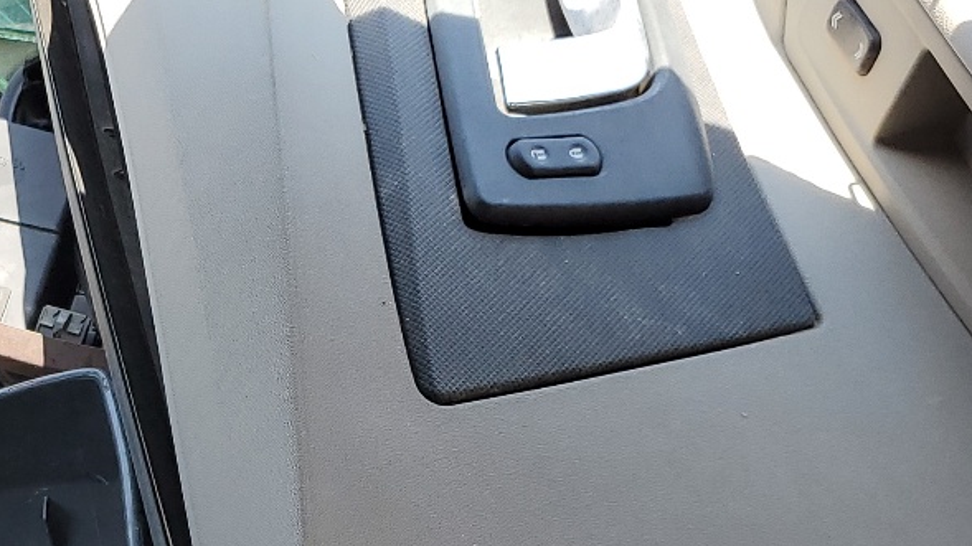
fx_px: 1984
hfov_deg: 26.8
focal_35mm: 77
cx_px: 140
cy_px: 815
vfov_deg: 14.6
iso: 50
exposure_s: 1/435
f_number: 1.5
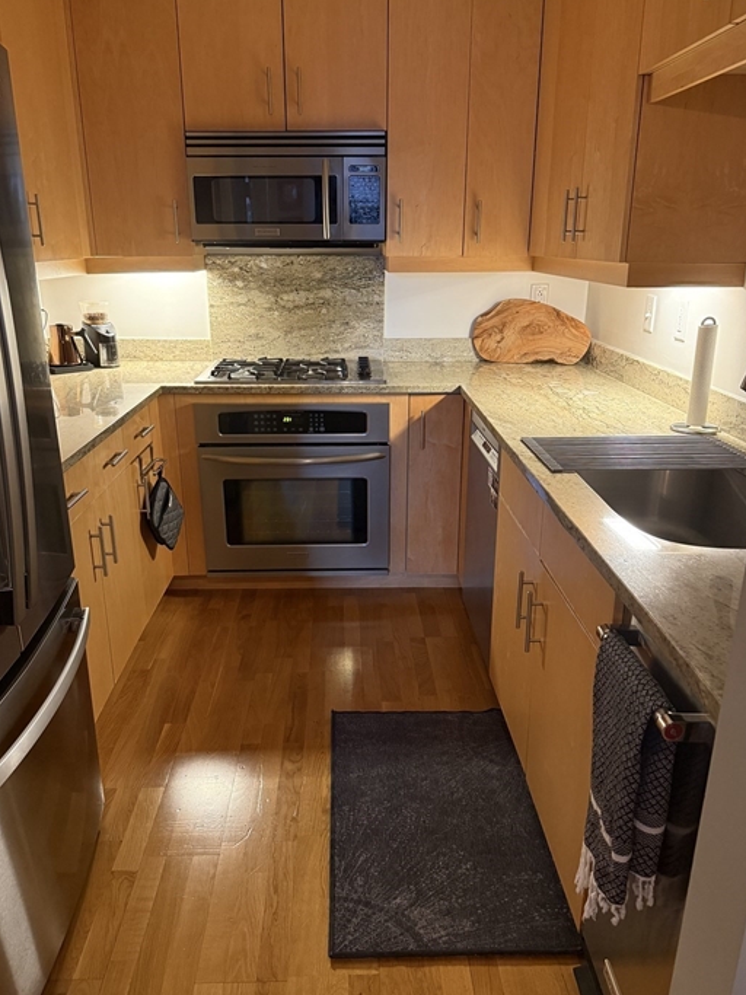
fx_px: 776
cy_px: 517
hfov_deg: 51.3
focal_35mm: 27
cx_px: 360
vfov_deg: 65.3
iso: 400
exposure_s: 1/60
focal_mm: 6.76
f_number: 1.78
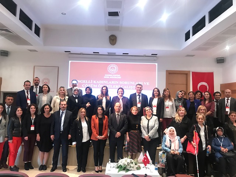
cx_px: 118
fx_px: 191
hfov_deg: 63.4
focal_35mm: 28
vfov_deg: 49.7
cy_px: 88
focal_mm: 3.99
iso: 100
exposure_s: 1/11
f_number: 1.8
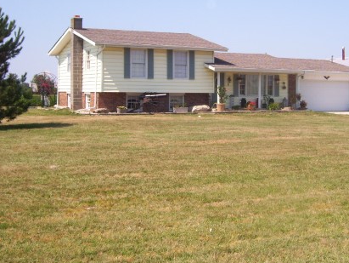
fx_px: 565
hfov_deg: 34.3
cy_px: 75
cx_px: 177
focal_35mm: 56
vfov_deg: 25.9
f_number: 4.8
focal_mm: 6
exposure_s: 1/640
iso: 80
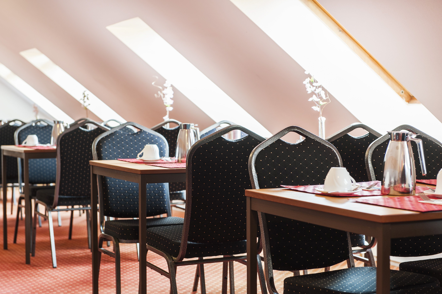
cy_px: 147
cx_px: 221
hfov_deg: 28.9
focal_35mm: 70
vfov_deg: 19.4
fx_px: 859
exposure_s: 1/6
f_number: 5
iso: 200
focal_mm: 70
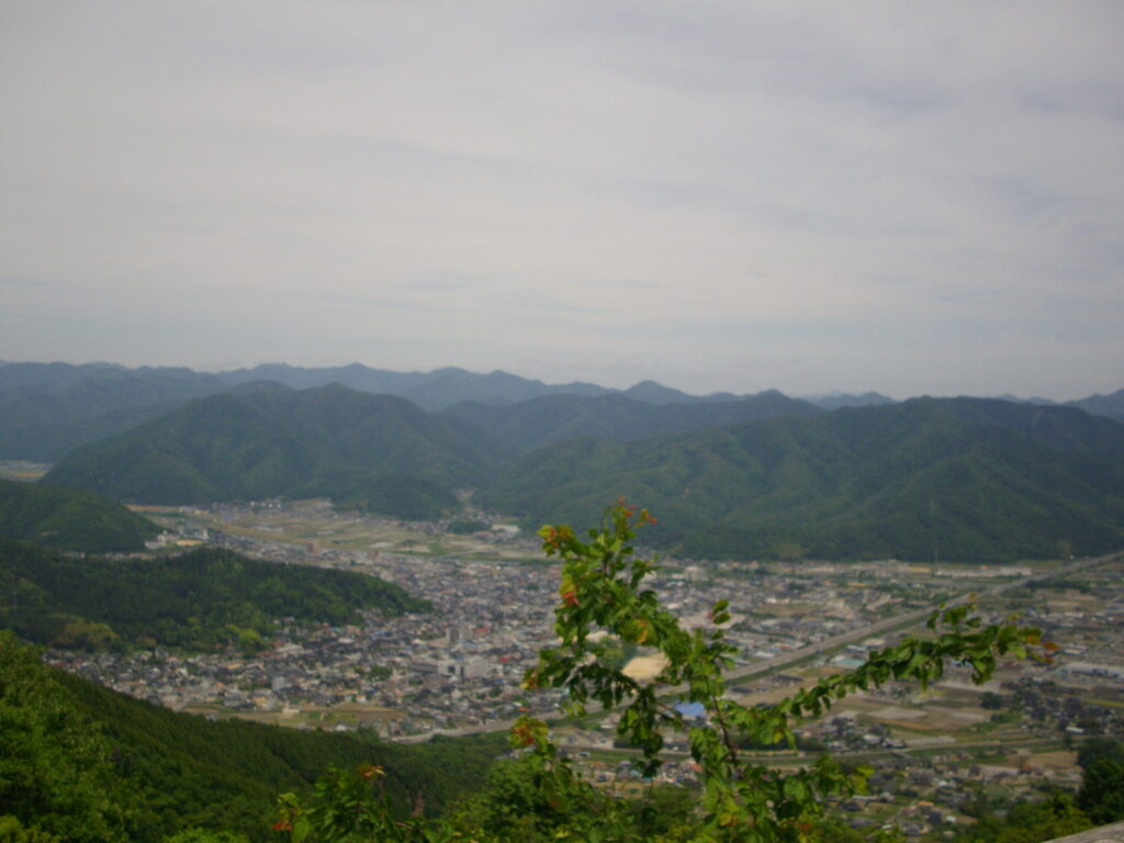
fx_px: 1201
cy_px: 422
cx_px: 562
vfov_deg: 38.7
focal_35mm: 37
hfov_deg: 50.1
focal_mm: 6.2
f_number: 5.6
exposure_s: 1/800
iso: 100
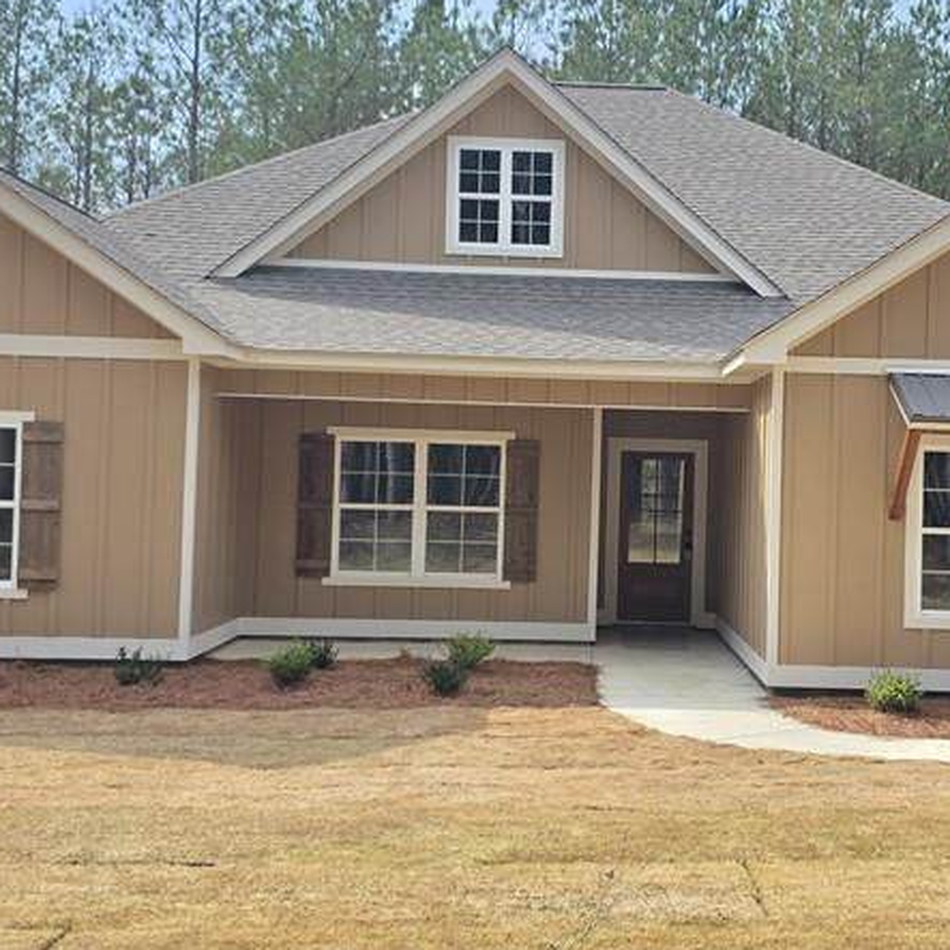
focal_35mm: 47
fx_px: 1459
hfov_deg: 35.7
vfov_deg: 36.0
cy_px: 440
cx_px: 630
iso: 80
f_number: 1.7
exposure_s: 1/3092
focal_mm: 6.3
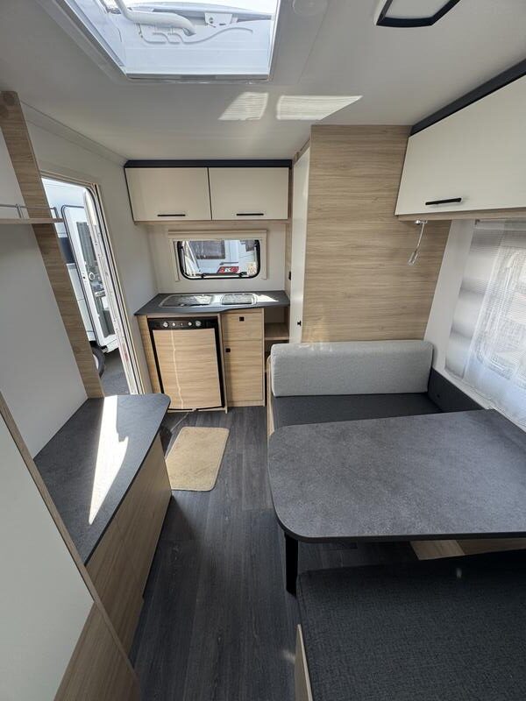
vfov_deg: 102.1
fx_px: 284
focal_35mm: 14
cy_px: 350
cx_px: 263
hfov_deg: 85.7
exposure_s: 1/99
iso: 40
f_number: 2.2
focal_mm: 2.22
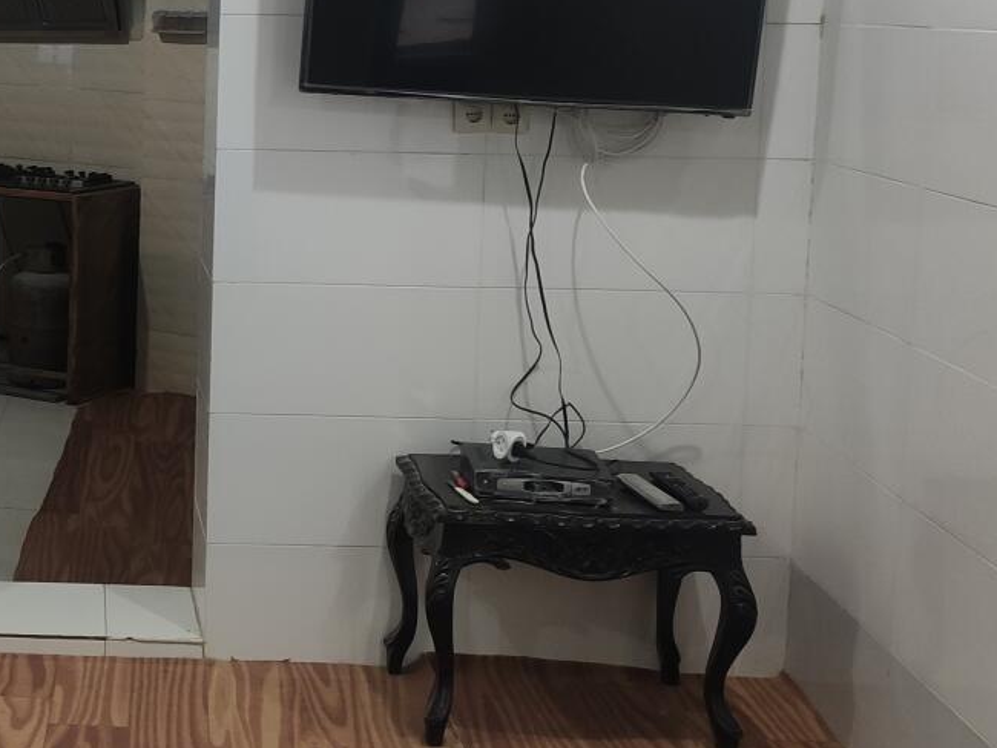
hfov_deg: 28.6
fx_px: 1844
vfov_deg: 22.7
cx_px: 31
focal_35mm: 64
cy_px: 166
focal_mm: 4.77
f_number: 1.75
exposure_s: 1/50
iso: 498
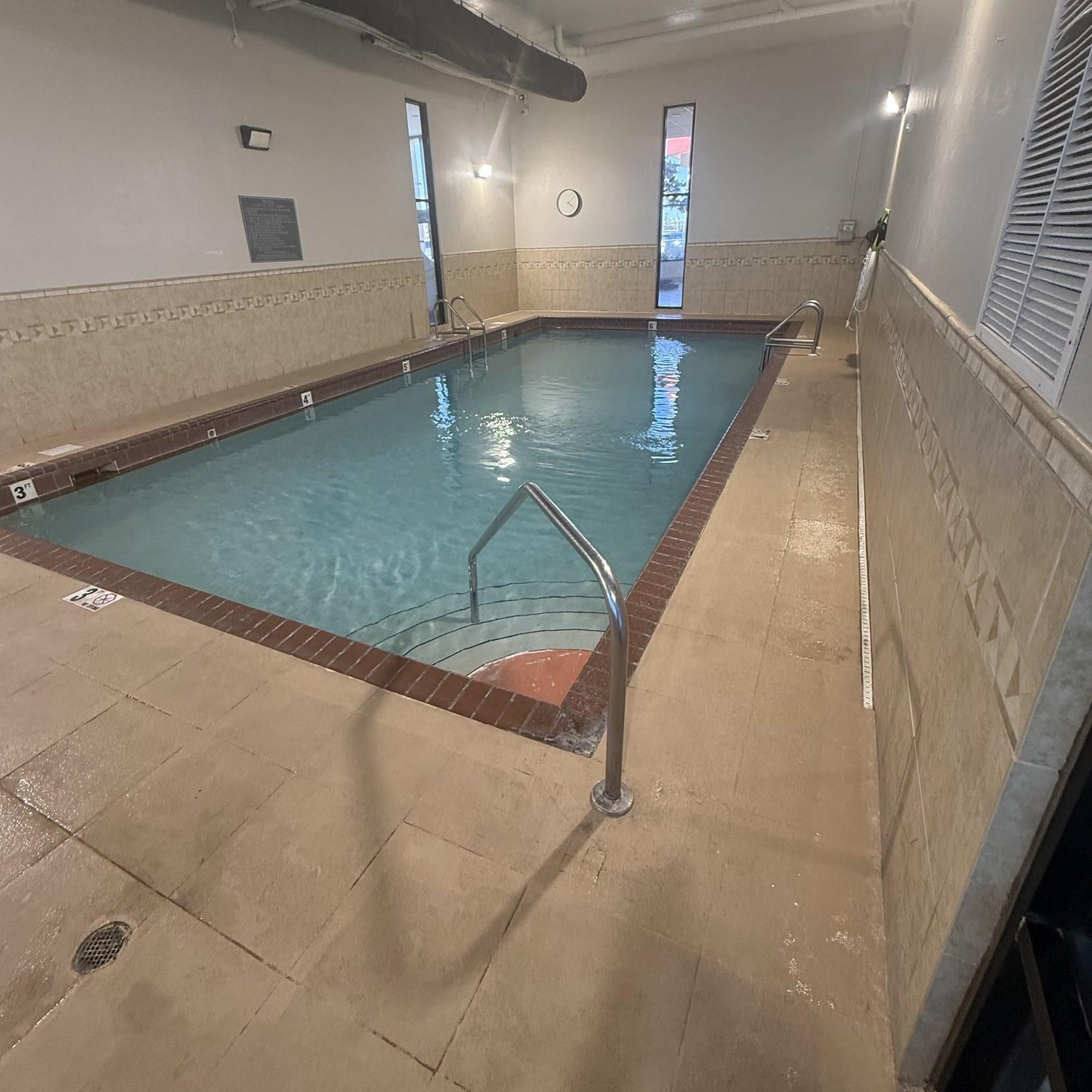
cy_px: 500
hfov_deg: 83.9
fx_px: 607
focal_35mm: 17
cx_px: 531
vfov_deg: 83.8
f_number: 2.2
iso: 200
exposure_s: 1/120
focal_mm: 2.22
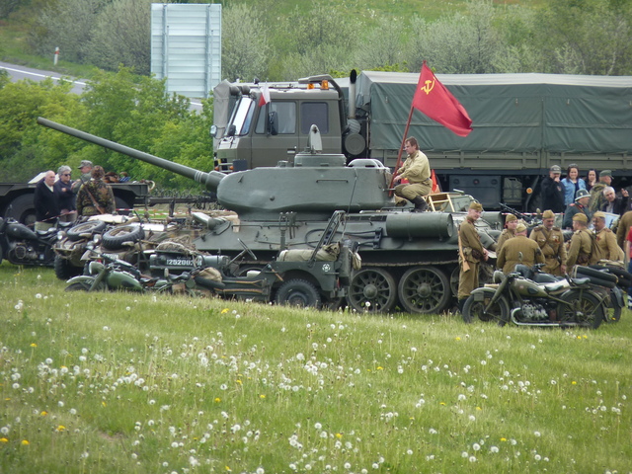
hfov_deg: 4.1
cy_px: 237
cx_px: 316
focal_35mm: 486
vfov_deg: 3.1
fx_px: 8873
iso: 100
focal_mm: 86.4
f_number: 4.4
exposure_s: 1/125
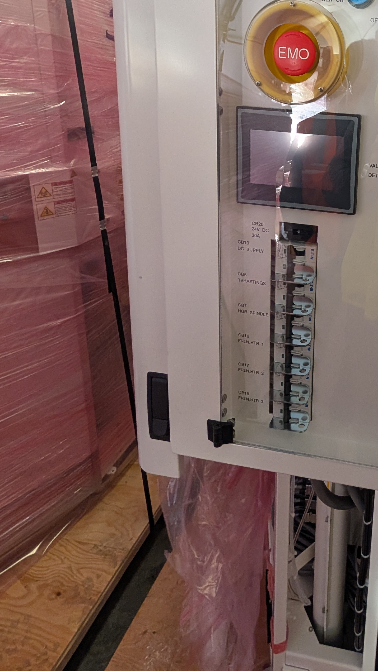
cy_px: 164
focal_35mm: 21
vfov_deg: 77.3
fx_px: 374
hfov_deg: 44.9
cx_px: 383
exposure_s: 1/105
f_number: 1.7
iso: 399
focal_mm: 2.02
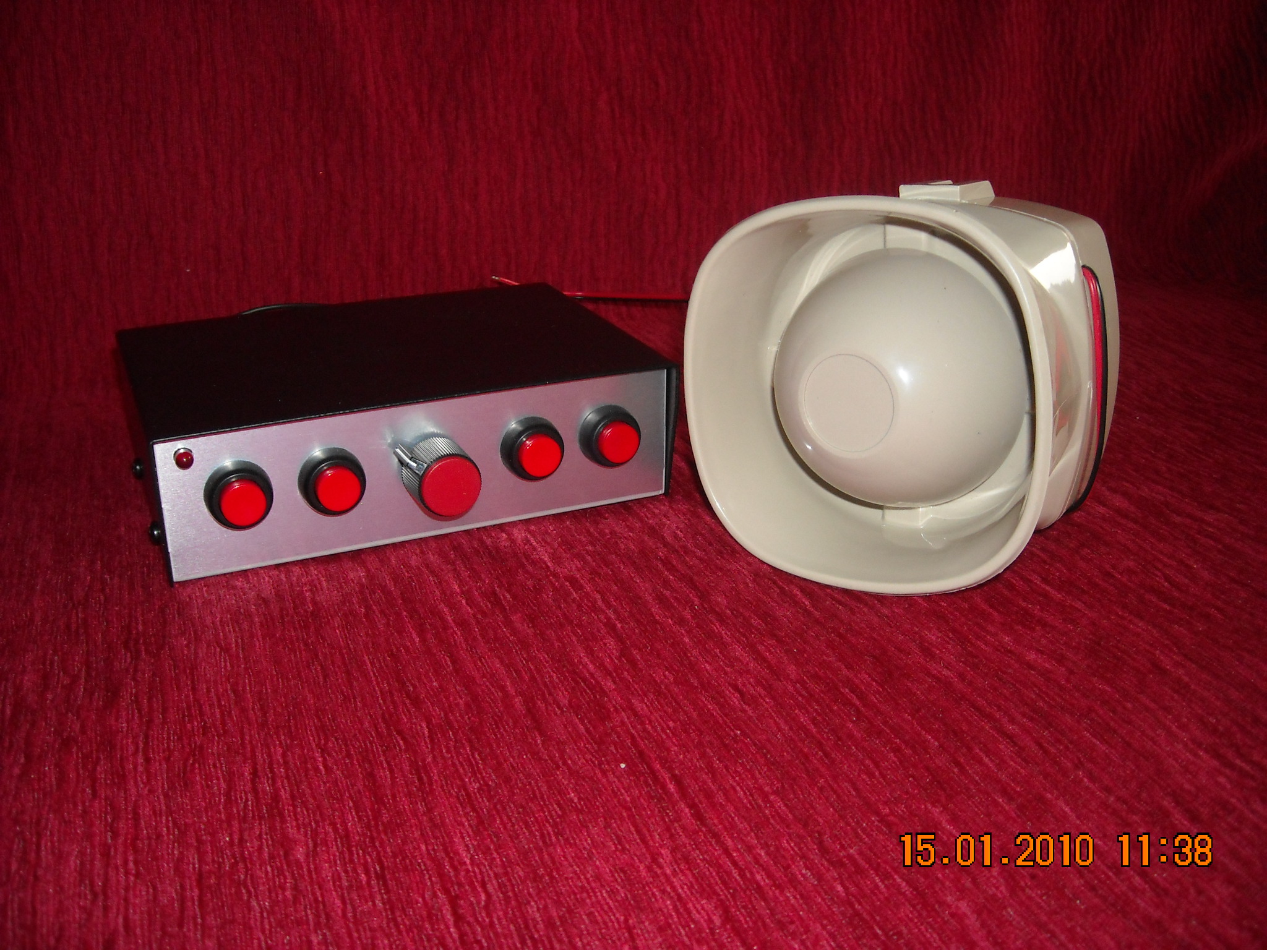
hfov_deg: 52.6
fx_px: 1281
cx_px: 634
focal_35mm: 35
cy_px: 475
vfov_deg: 40.7
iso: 200
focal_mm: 5.7
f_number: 2.8
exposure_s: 1/60
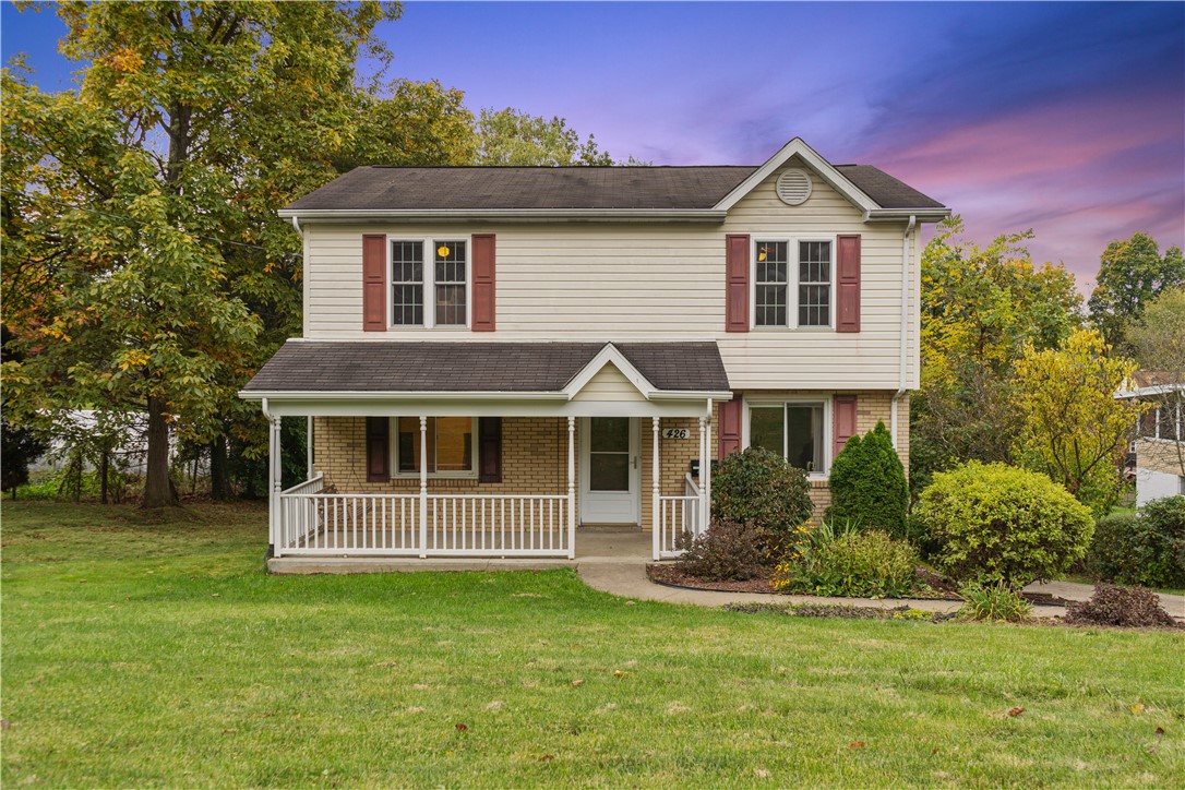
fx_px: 987
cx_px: 592
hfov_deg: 61.9
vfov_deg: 43.6
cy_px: 395
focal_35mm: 30
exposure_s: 1/80
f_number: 6.3
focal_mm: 30
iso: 125
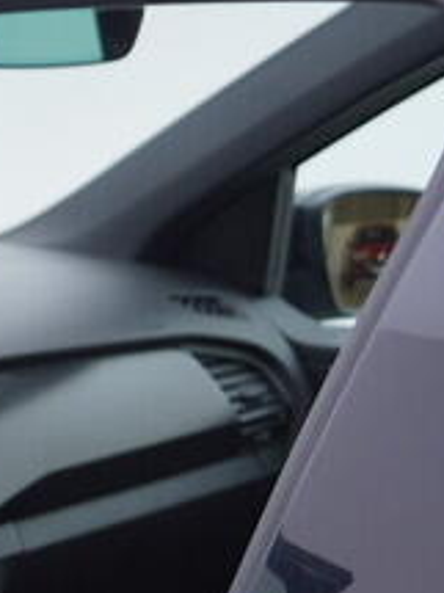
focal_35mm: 165
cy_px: 804
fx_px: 2825
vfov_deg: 11.6
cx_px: -880
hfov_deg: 7.8
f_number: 3.2
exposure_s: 1/50
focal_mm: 24
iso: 125
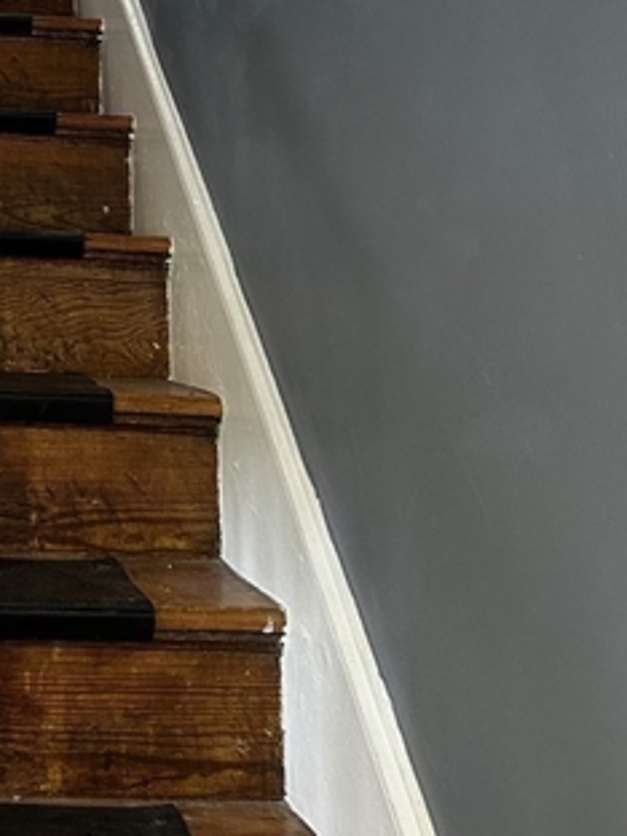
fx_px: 1425
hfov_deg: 22.8
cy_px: -46
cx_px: -123
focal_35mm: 59
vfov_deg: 29.9
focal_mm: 6.86
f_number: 1.78
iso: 200
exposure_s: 1/60
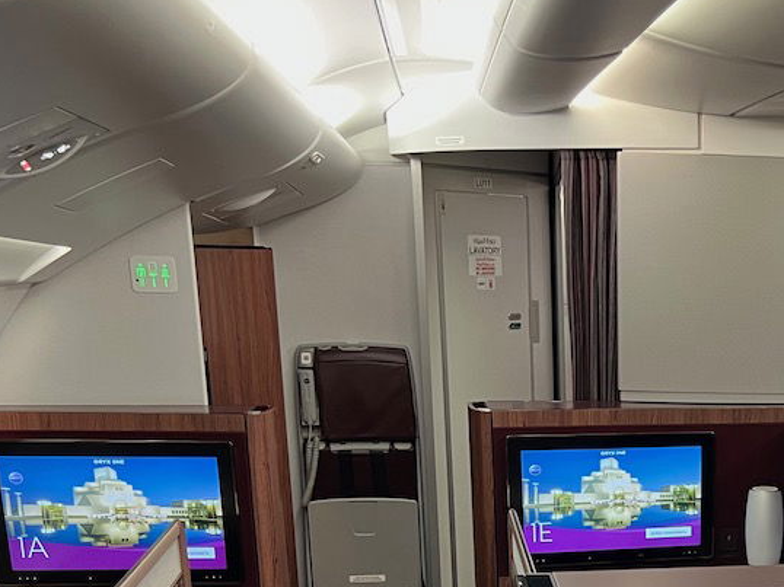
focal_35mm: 58
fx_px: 1313
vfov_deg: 23.7
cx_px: 750
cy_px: 639
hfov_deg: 31.2
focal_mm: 5.7
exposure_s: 1/59
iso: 320
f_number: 1.5
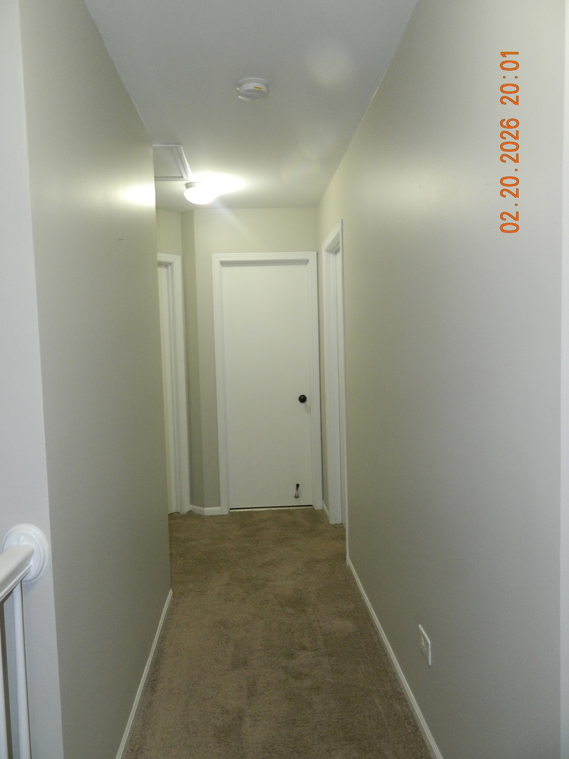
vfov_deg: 69.4
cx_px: 284
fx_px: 548
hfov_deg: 54.9
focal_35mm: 25
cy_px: 380
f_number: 3.1
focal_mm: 4.5
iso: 200
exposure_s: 1/30
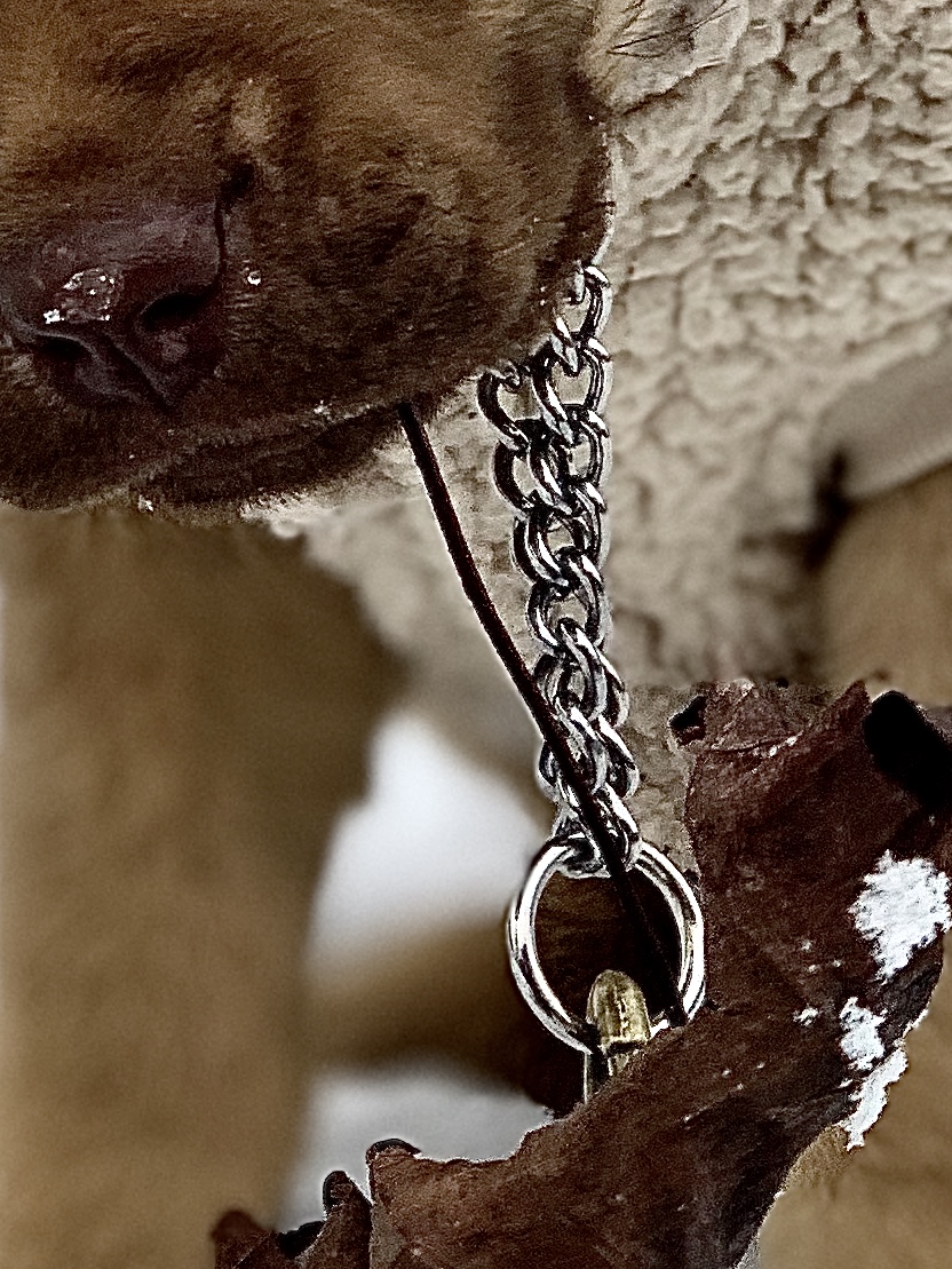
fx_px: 6929
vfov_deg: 10.4
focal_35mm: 189
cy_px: 200
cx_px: 277
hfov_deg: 7.9
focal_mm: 6
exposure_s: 1/122
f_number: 2.4
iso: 25
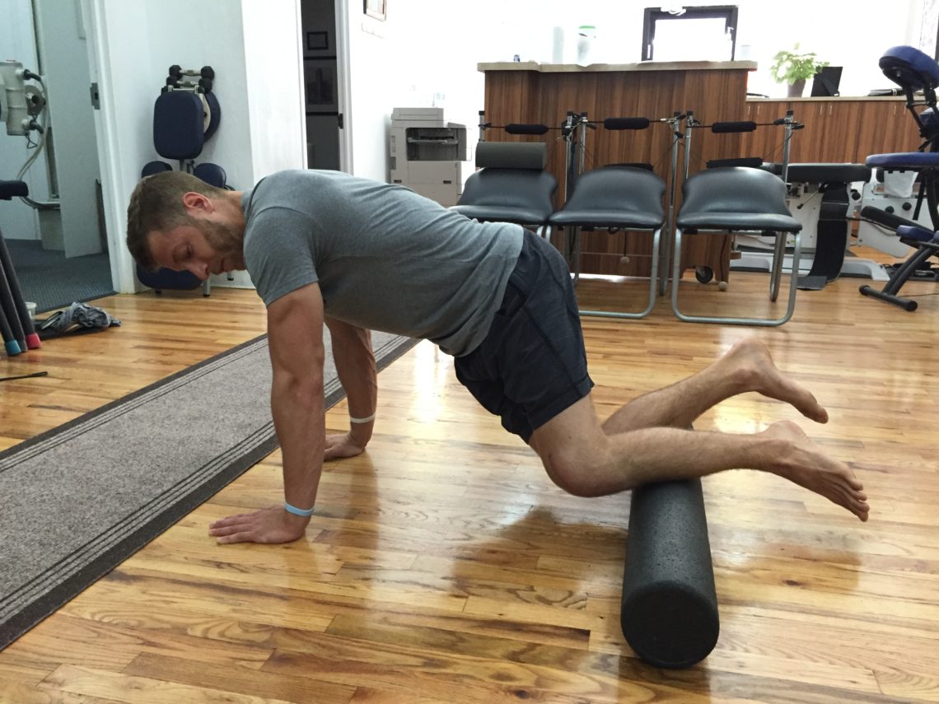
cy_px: 352
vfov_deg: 48.2
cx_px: 470
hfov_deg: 61.7
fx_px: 787
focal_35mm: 29
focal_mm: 4.15
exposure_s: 1/30
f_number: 2.2
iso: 200
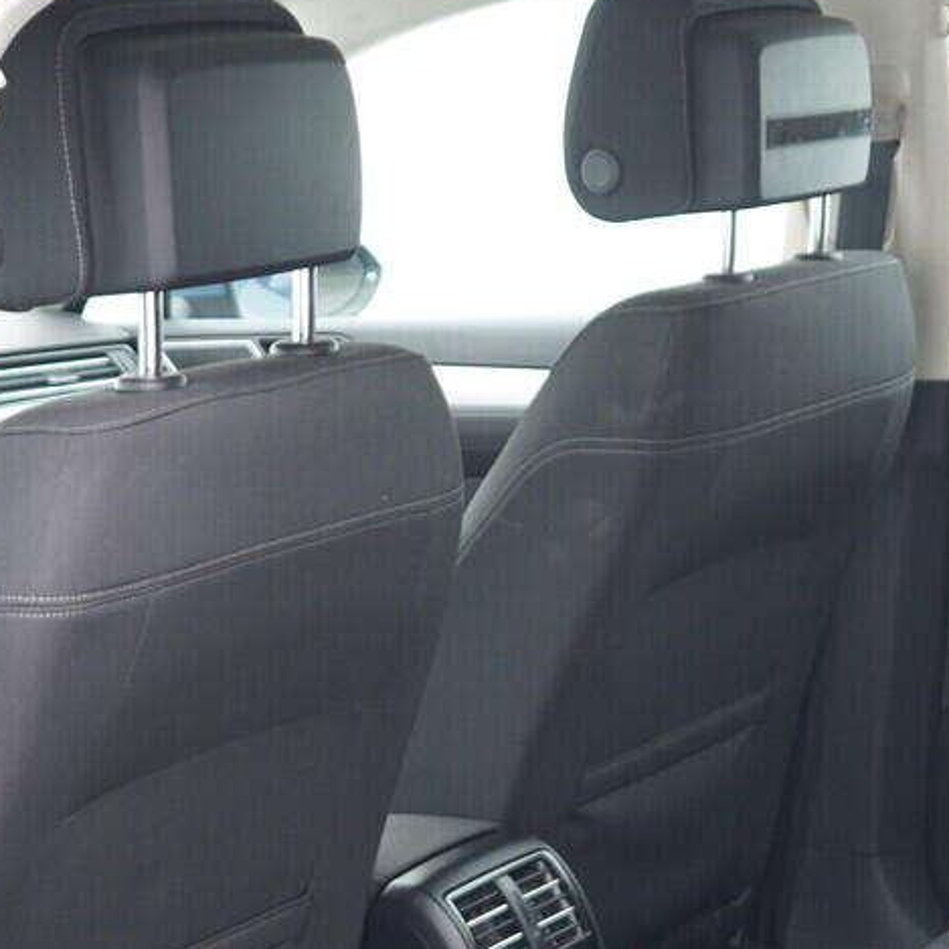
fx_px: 2916
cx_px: 427
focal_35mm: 94
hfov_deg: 18.5
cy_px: 876
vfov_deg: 18.2
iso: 320
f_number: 2.8
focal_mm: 24
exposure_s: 1/40
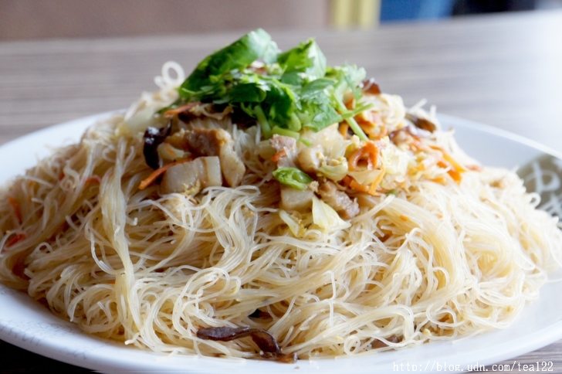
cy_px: 187
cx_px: 281
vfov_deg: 9.3
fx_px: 2293
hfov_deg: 14.0
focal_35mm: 147
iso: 1250
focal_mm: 98
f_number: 5.6
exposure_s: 1/160
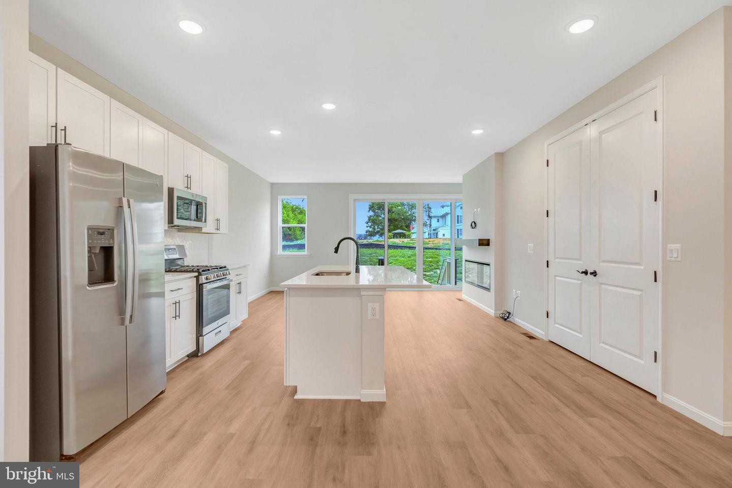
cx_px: 366
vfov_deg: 73.7
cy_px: 244
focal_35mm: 16
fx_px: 325
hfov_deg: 96.7
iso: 1250
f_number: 8
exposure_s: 1/60
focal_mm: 16
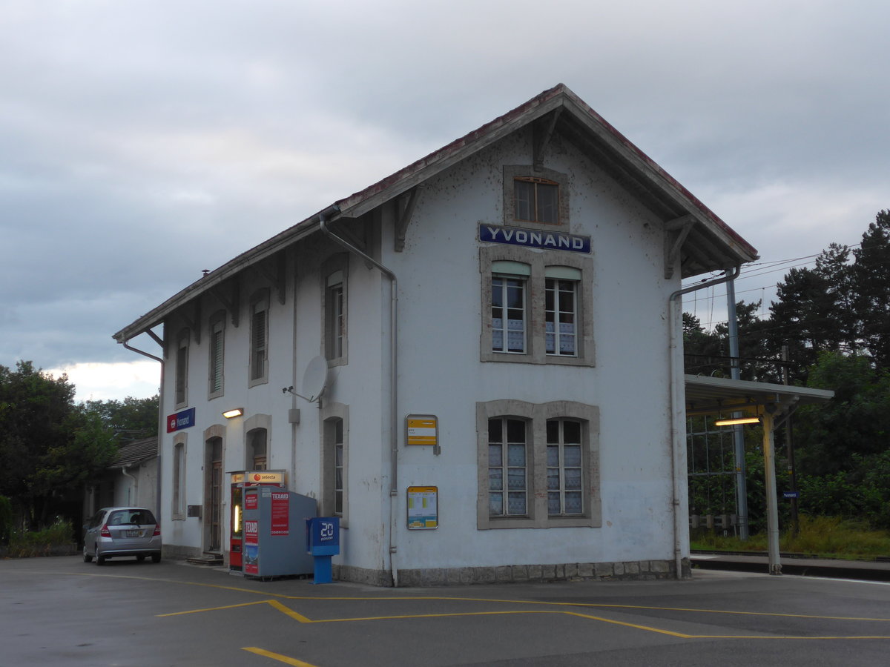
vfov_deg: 31.5
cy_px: 334
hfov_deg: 41.2
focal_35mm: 46
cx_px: 445
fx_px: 1183
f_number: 3
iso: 100
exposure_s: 1/60
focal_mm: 9.5
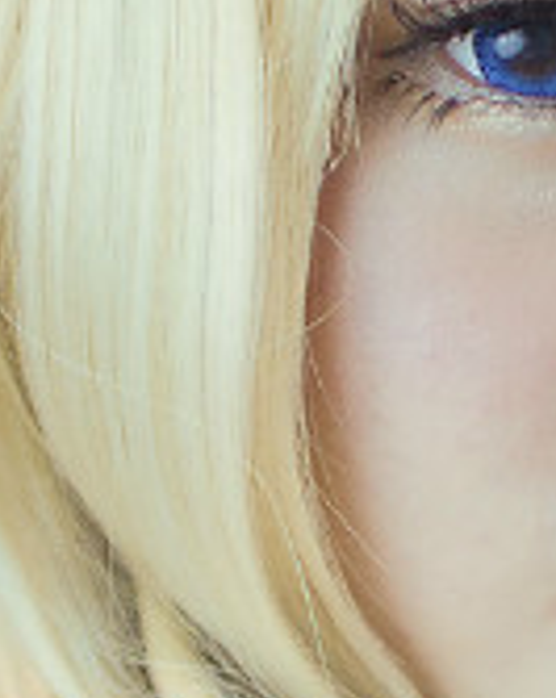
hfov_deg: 4.9
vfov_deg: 6.1
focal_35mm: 315
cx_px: 188
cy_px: 949
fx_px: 6497
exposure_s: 1/160
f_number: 1.6
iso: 200
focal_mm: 35
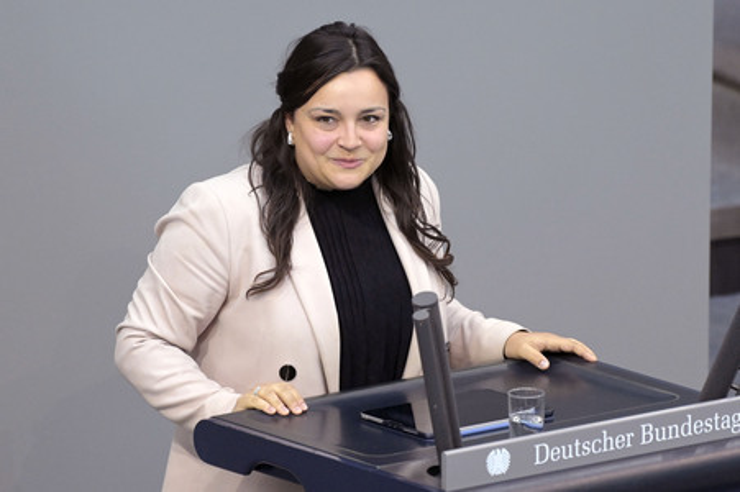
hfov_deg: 5.7
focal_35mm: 360
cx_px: 370
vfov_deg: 3.8
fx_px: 7394
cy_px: 246
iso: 8000
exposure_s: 1/400
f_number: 5.6
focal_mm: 360
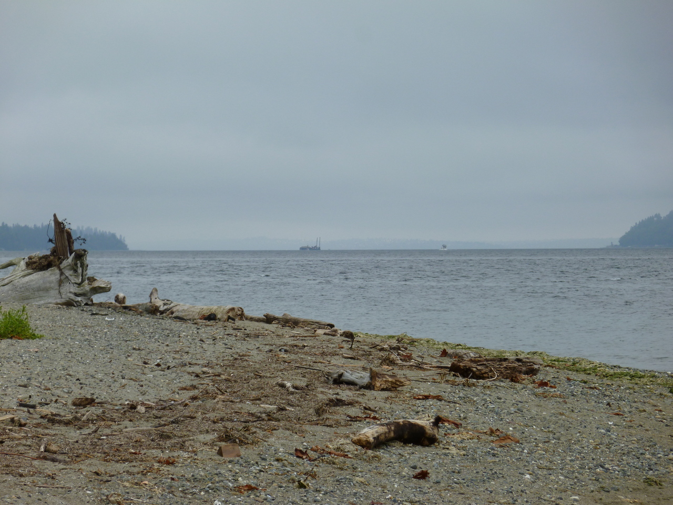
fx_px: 3052
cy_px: 252
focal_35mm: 157
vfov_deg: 9.5
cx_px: 336
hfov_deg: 12.6
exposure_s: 1/100
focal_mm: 28.3
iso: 80
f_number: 5.7
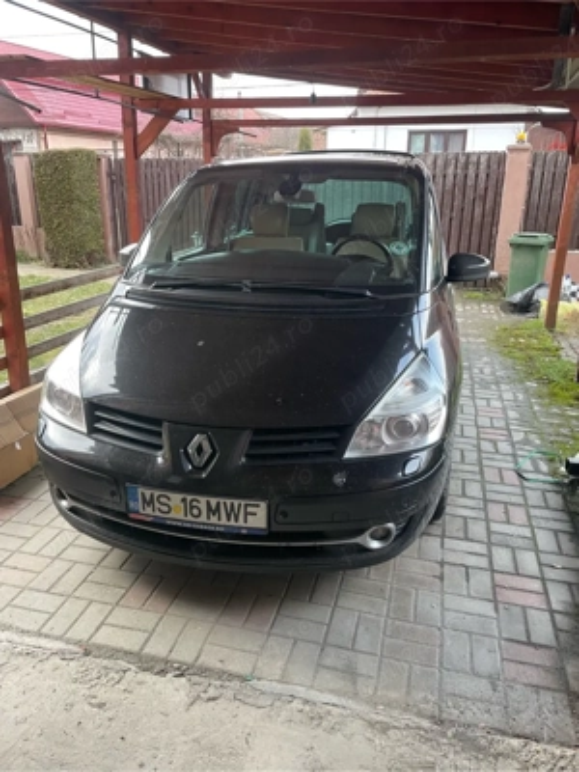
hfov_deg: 53.1
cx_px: 290
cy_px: 386
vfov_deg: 67.3
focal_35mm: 26
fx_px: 580
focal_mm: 4.2
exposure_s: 1/97
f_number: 1.6
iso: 125
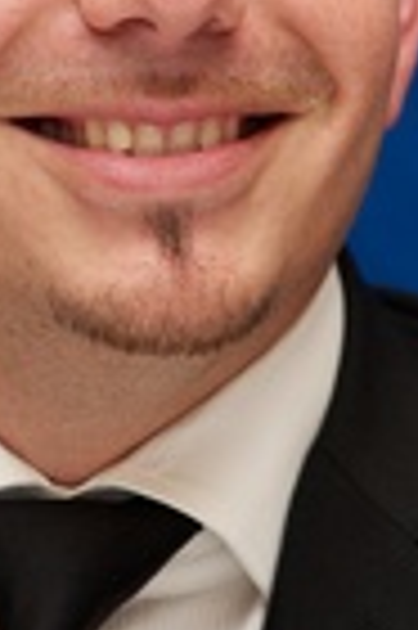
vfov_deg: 3.6
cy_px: 248
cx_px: 126
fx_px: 9969
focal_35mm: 571
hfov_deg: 2.4
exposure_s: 1/60
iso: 1000
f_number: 5.6
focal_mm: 200
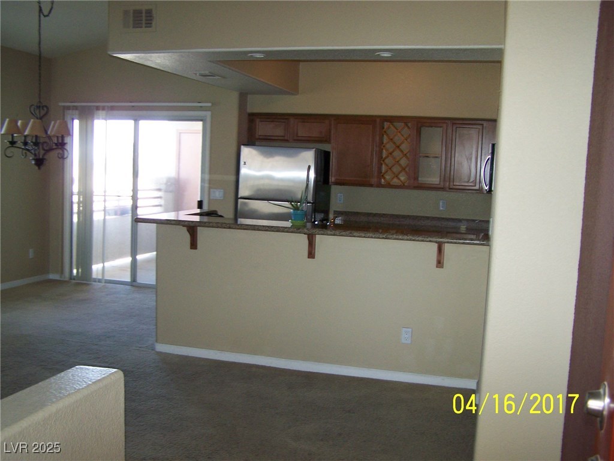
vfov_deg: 37.7
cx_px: 307
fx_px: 674
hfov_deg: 49.0
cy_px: 230
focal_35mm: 38
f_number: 2.8
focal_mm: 6.3
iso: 160
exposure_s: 1/60
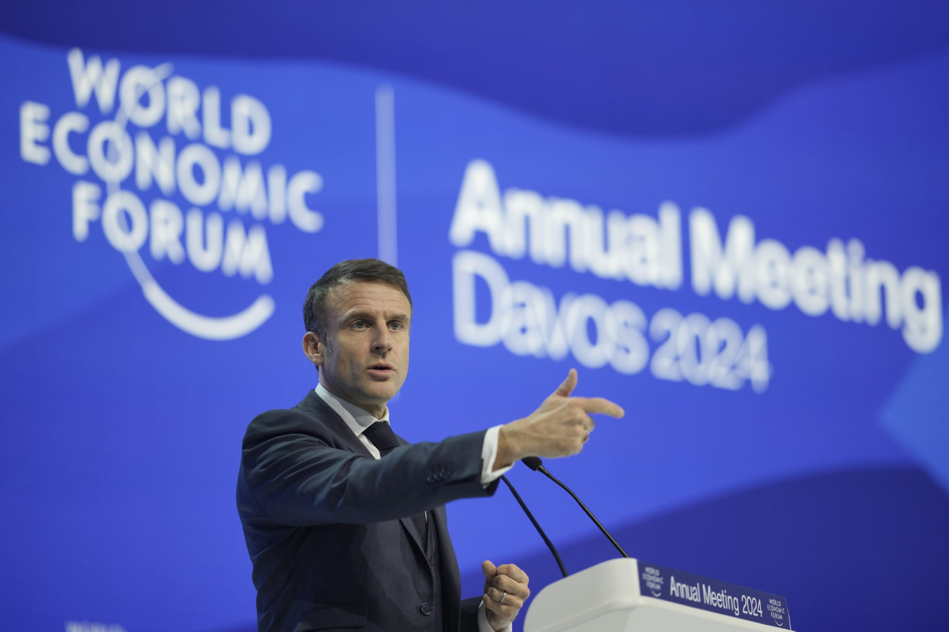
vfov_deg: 10.2
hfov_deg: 15.2
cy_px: 316
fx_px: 3558
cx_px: 474
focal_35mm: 135
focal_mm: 135
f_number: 1.8
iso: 320
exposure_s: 1/250
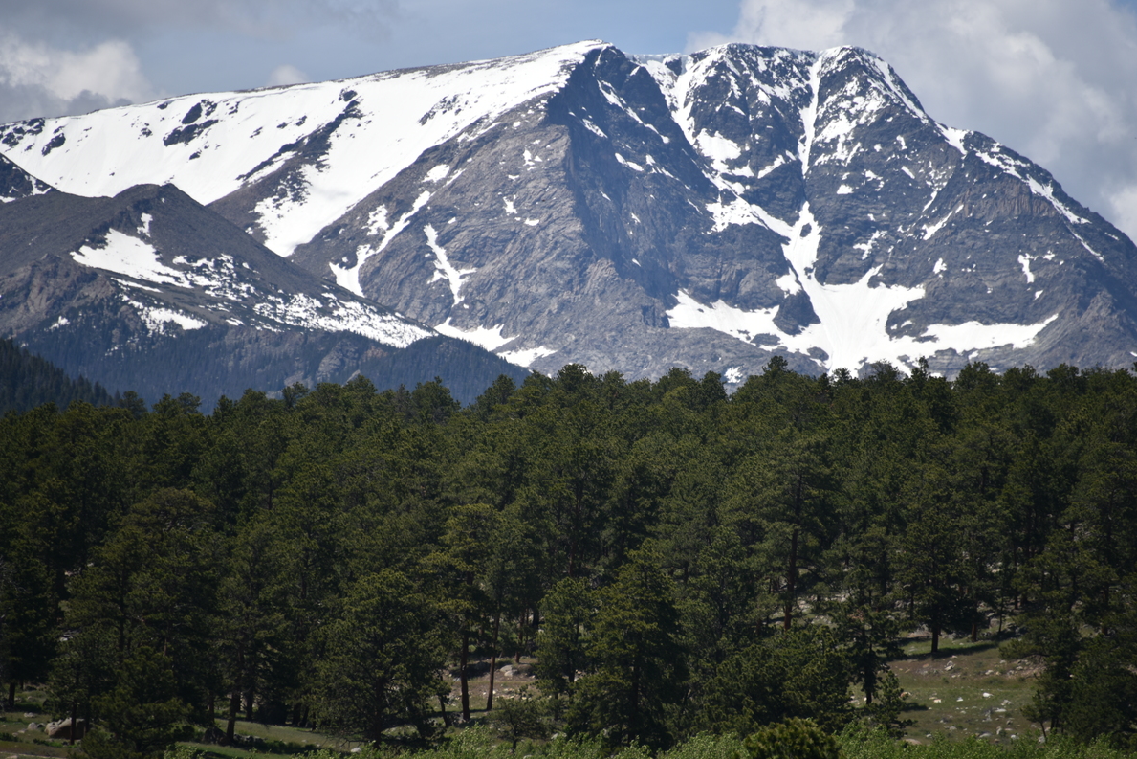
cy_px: 387
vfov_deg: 4.3
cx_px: 599
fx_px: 10202
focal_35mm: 323
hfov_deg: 6.4
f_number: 5.6
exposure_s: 1/640
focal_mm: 300
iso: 100
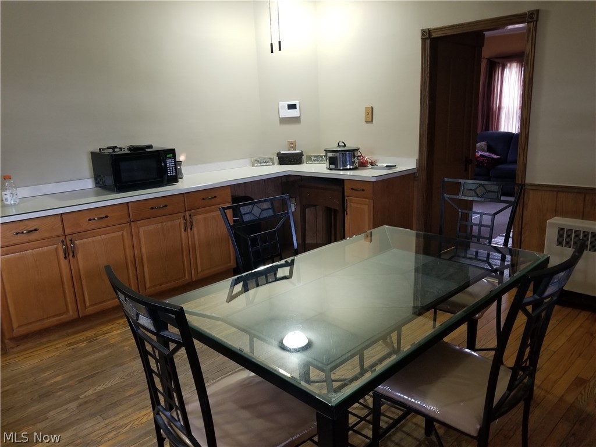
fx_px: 448
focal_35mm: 26
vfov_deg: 53.1
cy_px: 224
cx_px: 298
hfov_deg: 67.3
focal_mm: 4.3
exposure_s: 1/20
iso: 250
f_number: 1.7
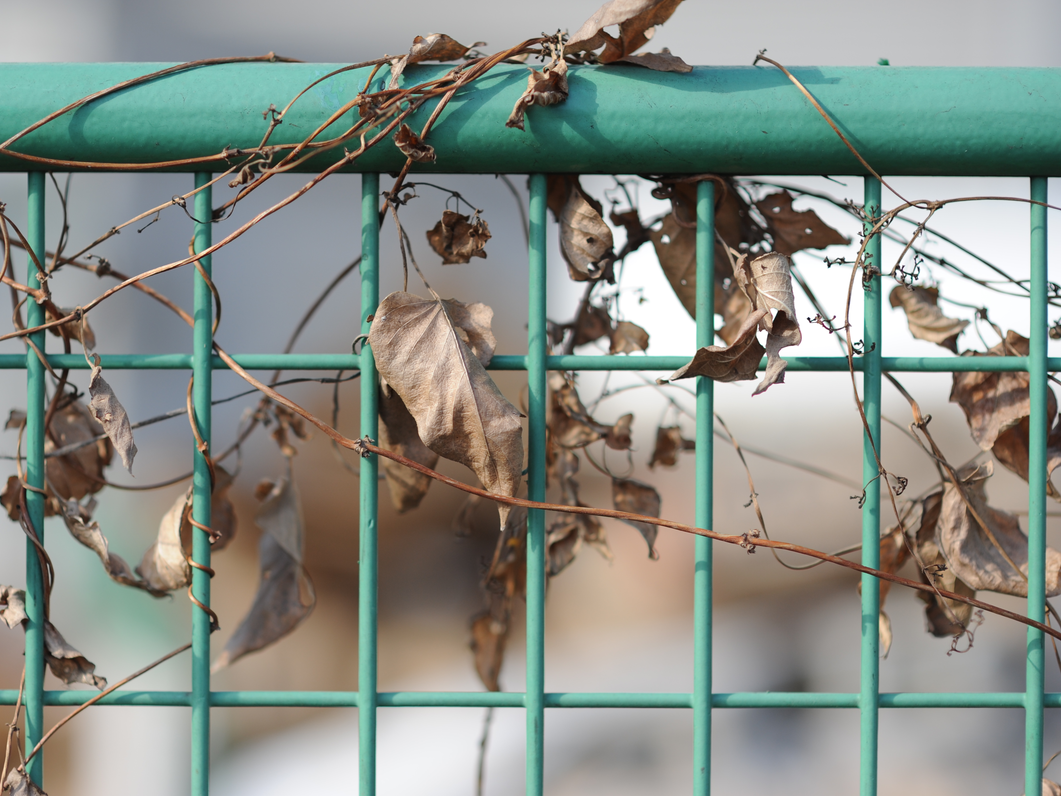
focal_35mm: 93
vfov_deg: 15.9
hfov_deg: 21.1
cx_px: 458
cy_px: 395
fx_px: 2850
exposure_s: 1/2500
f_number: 2
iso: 200
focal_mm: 85
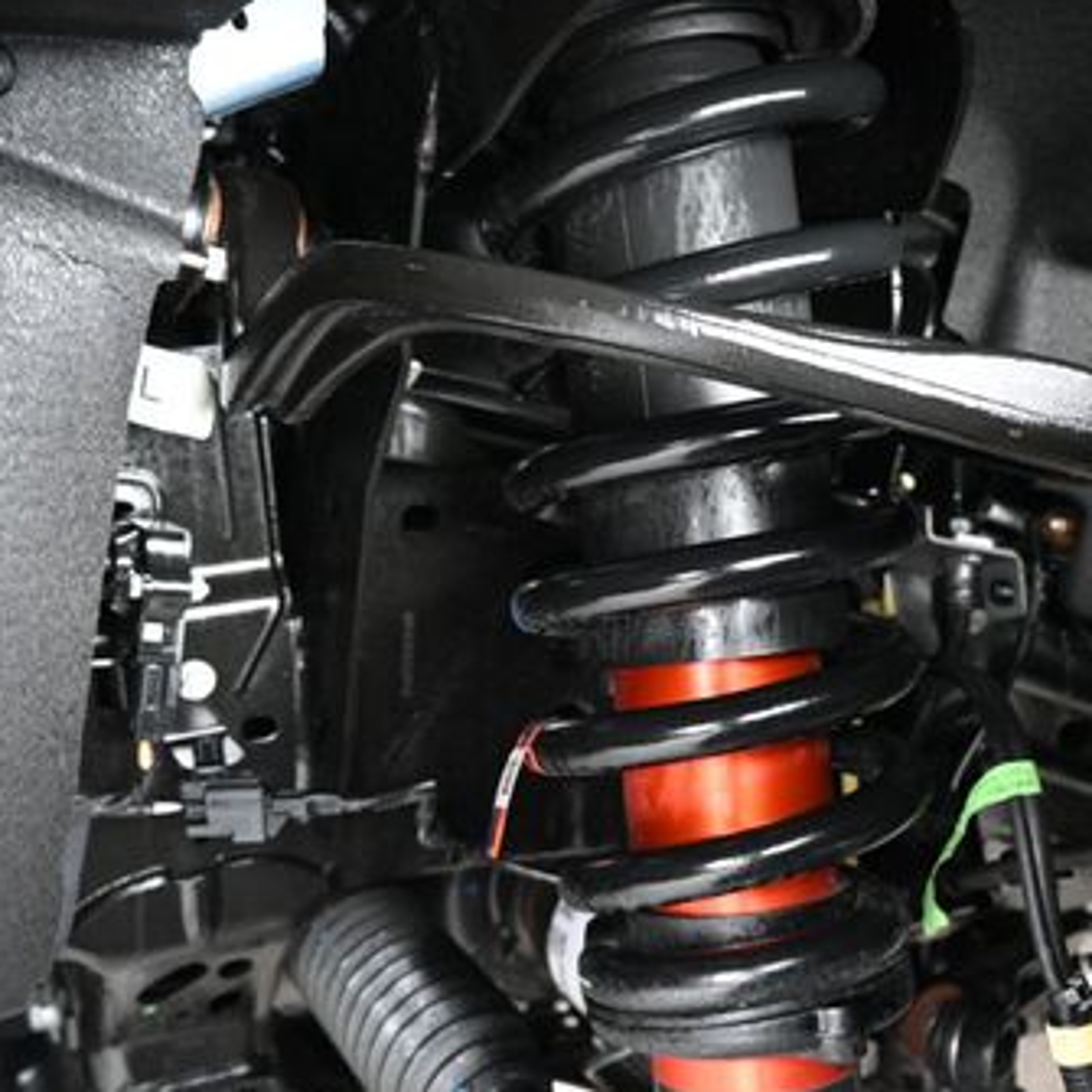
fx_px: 1392
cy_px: 652
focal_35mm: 39
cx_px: 597
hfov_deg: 42.8
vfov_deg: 42.6
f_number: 3.5
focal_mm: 16
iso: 3200
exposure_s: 1/125
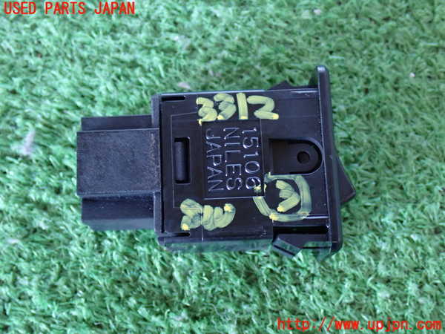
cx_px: 222
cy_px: 167
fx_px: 694
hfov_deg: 35.5
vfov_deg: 27.0
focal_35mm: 54
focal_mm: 9.65
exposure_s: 1/20
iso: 800
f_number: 3.3
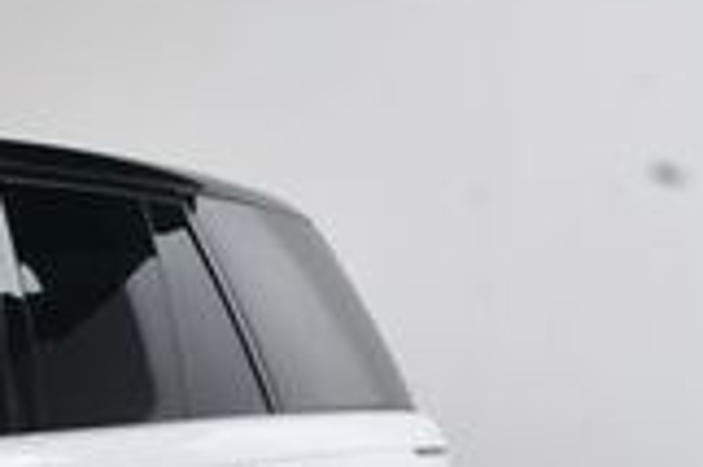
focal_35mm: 143
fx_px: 2790
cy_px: 864
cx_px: -642
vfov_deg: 9.1
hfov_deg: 12.8
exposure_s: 1/160
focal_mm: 24
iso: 100
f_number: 13
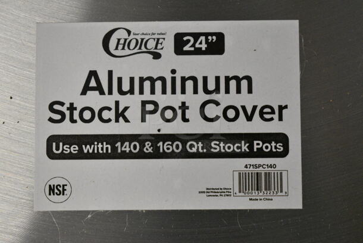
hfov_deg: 24.6
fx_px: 833
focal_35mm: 82
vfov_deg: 16.6
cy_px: 122
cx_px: 182
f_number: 5.6
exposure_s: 1/125
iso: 6400
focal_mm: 55
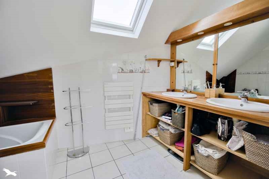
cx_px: 134
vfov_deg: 73.7
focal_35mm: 16
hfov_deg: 96.7
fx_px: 120
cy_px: 90
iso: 800
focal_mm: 16
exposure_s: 1/250
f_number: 8
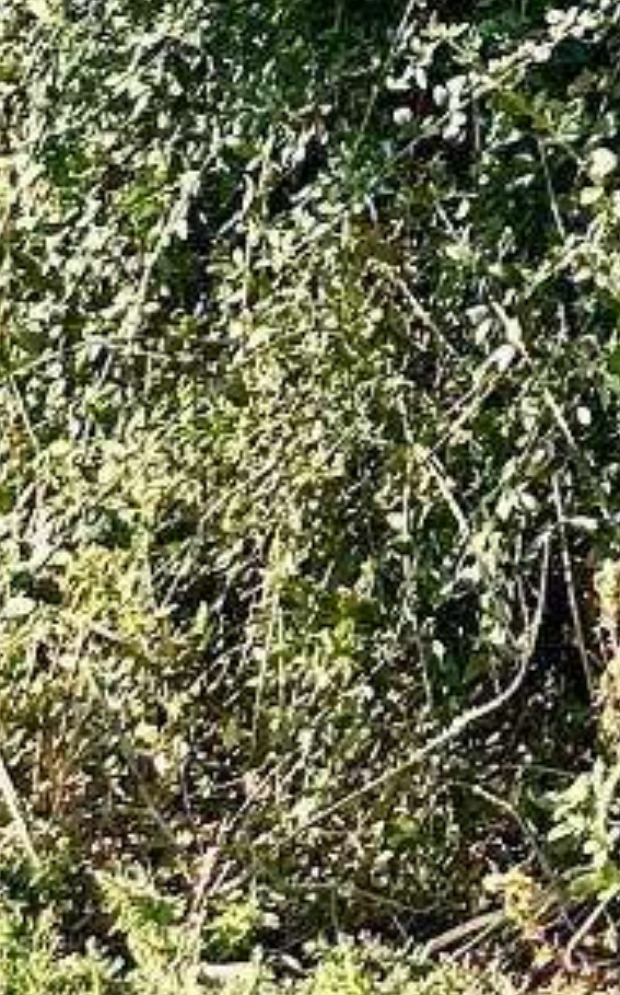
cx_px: 1683
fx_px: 4548
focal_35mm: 168
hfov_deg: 7.2
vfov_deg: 10.3
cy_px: -1629
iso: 80
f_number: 1.78
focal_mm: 6.86
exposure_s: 1/1988
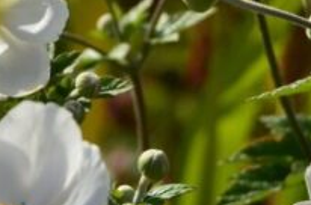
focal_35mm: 388
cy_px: -23
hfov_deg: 5.3
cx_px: 11
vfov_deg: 3.5
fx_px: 3342
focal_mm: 52
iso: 400
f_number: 6.3
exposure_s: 1/3200
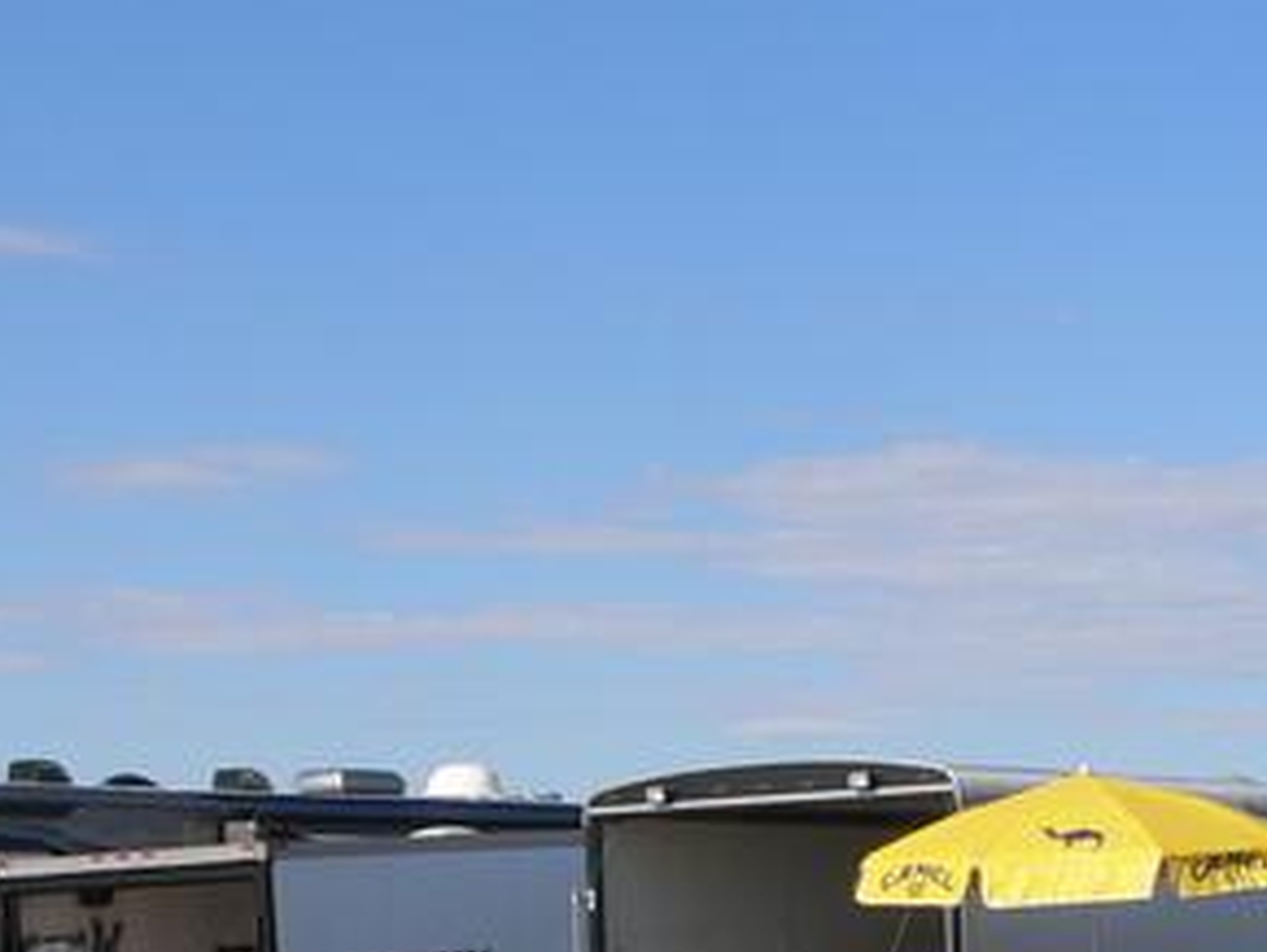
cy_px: 1129
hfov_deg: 19.6
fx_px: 3590
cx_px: 1140
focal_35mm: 98
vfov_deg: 14.6
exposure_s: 1/500
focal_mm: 6
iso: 80
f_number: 5.6
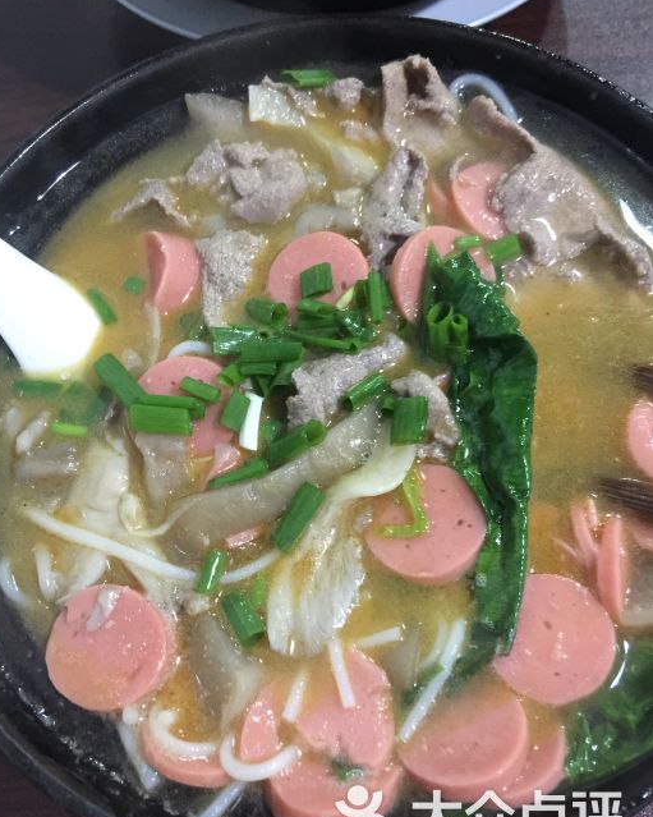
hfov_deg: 47.1
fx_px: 749
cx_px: 320
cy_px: 435
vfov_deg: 57.1
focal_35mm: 31
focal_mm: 4.15
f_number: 2.2
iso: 200
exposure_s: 1/8
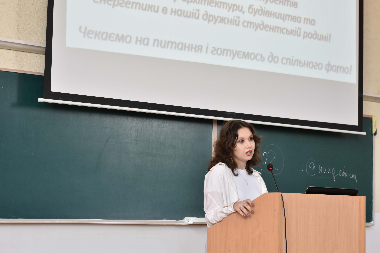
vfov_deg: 18.2
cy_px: 126
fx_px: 792
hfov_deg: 27.0
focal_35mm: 75
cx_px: 190
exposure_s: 1/60
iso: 400
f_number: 4
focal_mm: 50
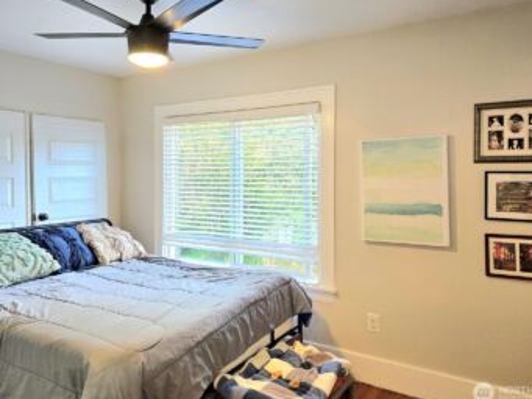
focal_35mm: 27
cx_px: 262
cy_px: 175
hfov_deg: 65.3
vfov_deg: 51.3
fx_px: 415
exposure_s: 1/120
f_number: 1.7
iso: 80
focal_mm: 6.3
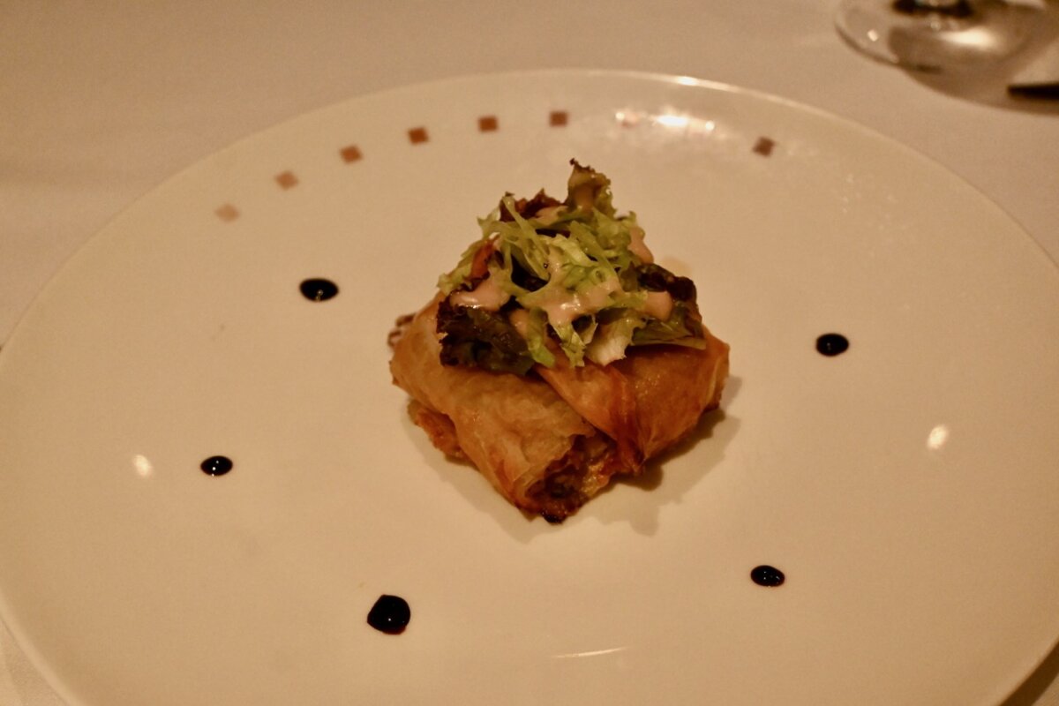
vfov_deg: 30.8
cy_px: 353
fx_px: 1280
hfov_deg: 45.0
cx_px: 530
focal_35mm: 44
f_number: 4.8
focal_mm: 29
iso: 3600
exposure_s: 1/60
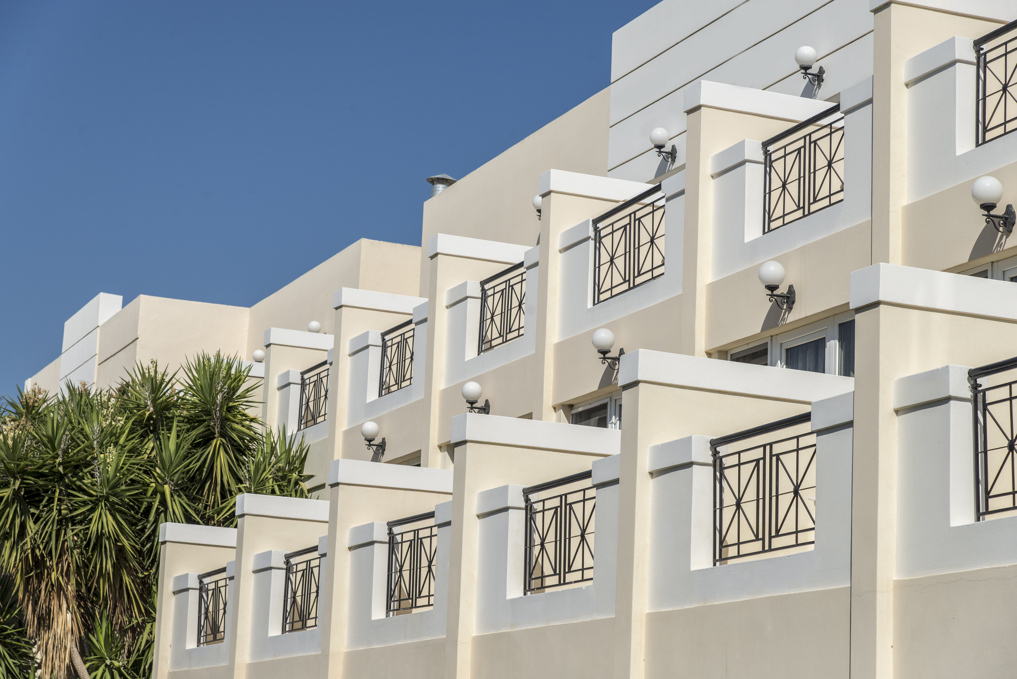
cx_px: 508
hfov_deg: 26.0
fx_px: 2204
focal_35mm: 78
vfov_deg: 17.5
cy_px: 340
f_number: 8
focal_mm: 78
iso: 200
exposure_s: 1/1600
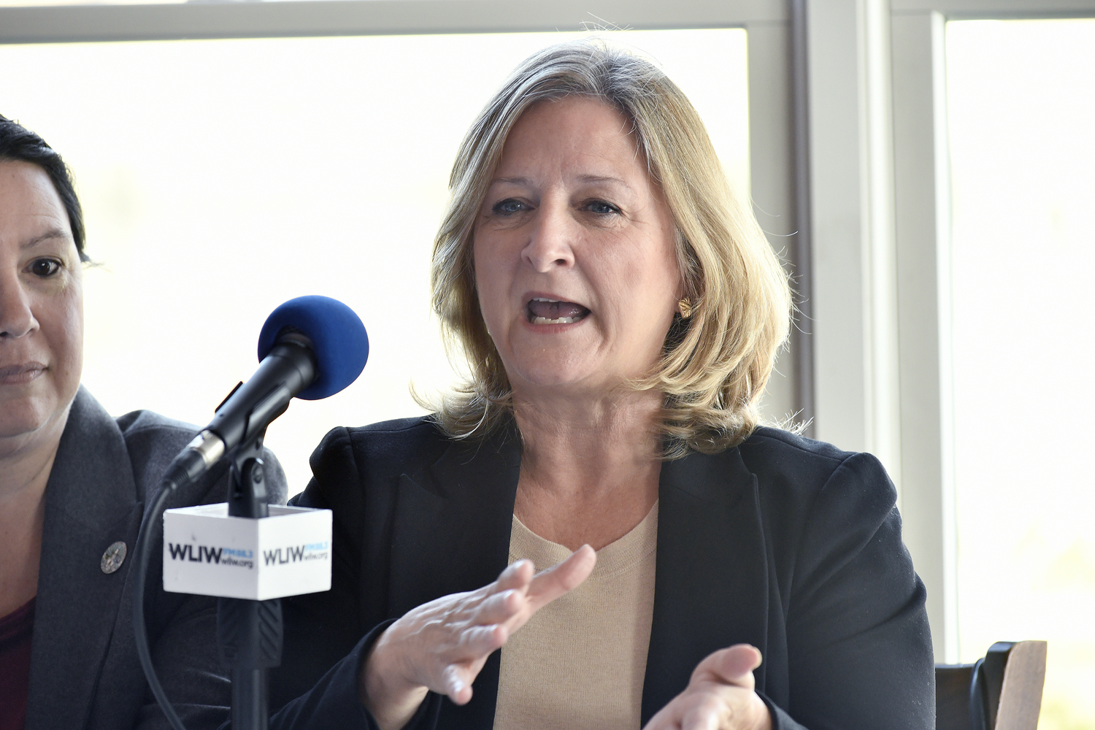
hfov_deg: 10.3
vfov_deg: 6.9
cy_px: 365
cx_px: 548
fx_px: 6083
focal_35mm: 200
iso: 1250
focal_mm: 200
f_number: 6.3
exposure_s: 1/160
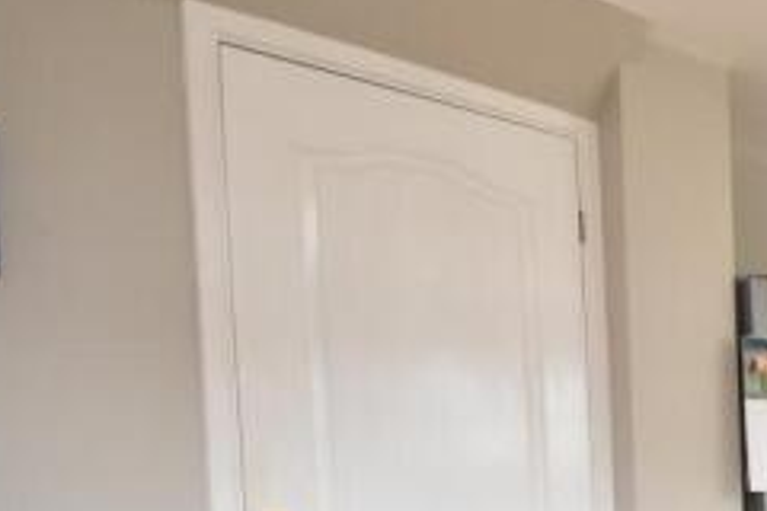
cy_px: 525
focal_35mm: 41
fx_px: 873
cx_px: 951
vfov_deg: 30.1
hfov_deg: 35.5
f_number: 5
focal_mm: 10
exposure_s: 1/250
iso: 400
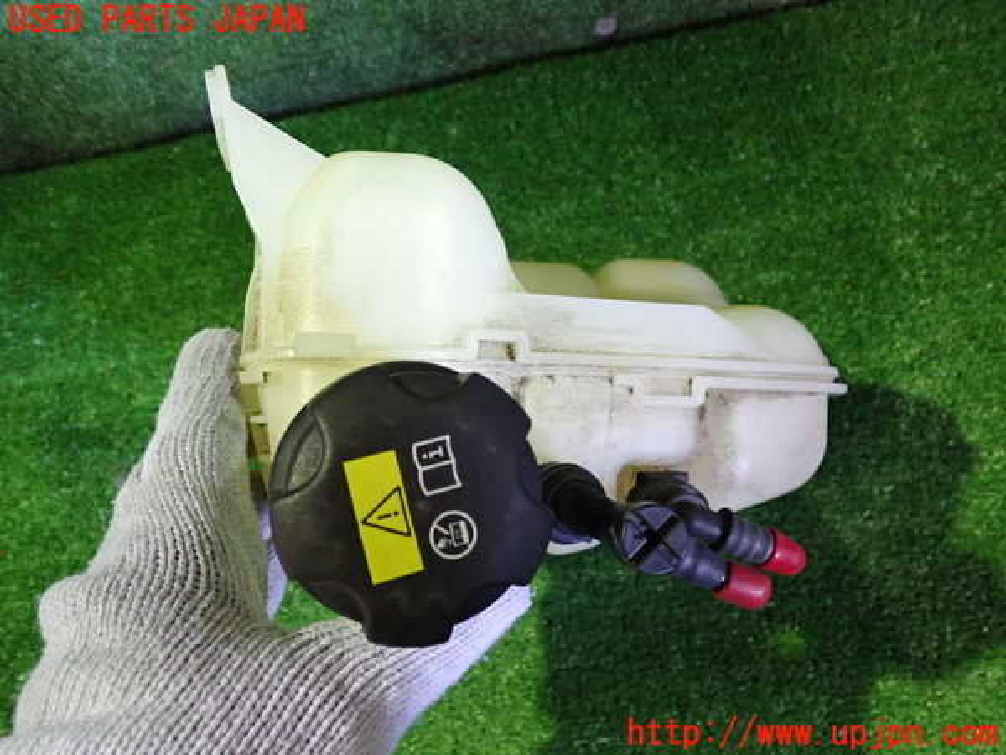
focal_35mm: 30
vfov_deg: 46.8
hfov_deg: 60.0
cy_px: 378
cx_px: 503
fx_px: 872
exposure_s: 1/30
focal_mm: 5.4
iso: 800
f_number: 2.3
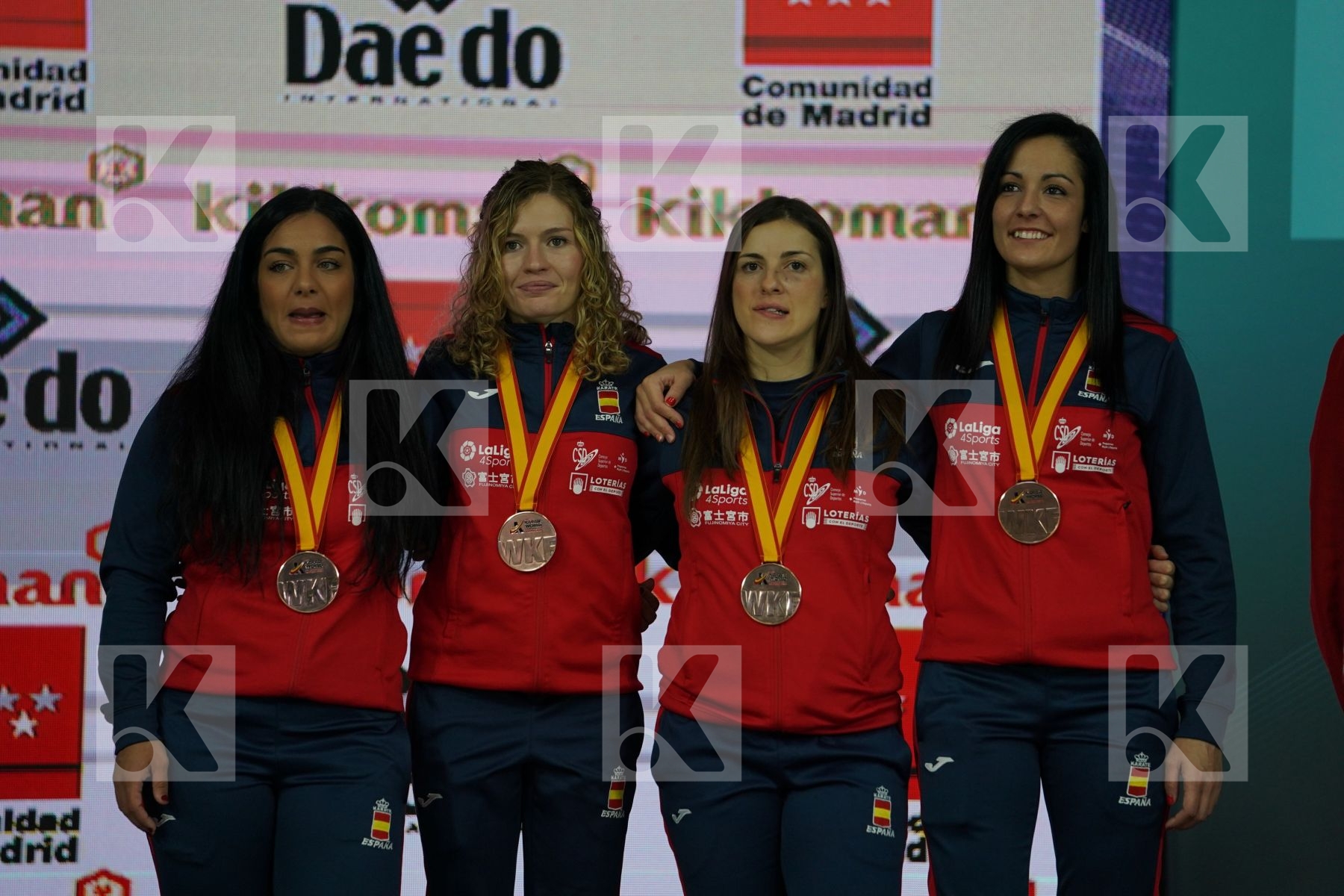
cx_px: 672
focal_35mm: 200
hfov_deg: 10.3
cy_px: 448
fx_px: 7466
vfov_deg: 6.9
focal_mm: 200
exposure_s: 1/250
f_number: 2.8
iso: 800
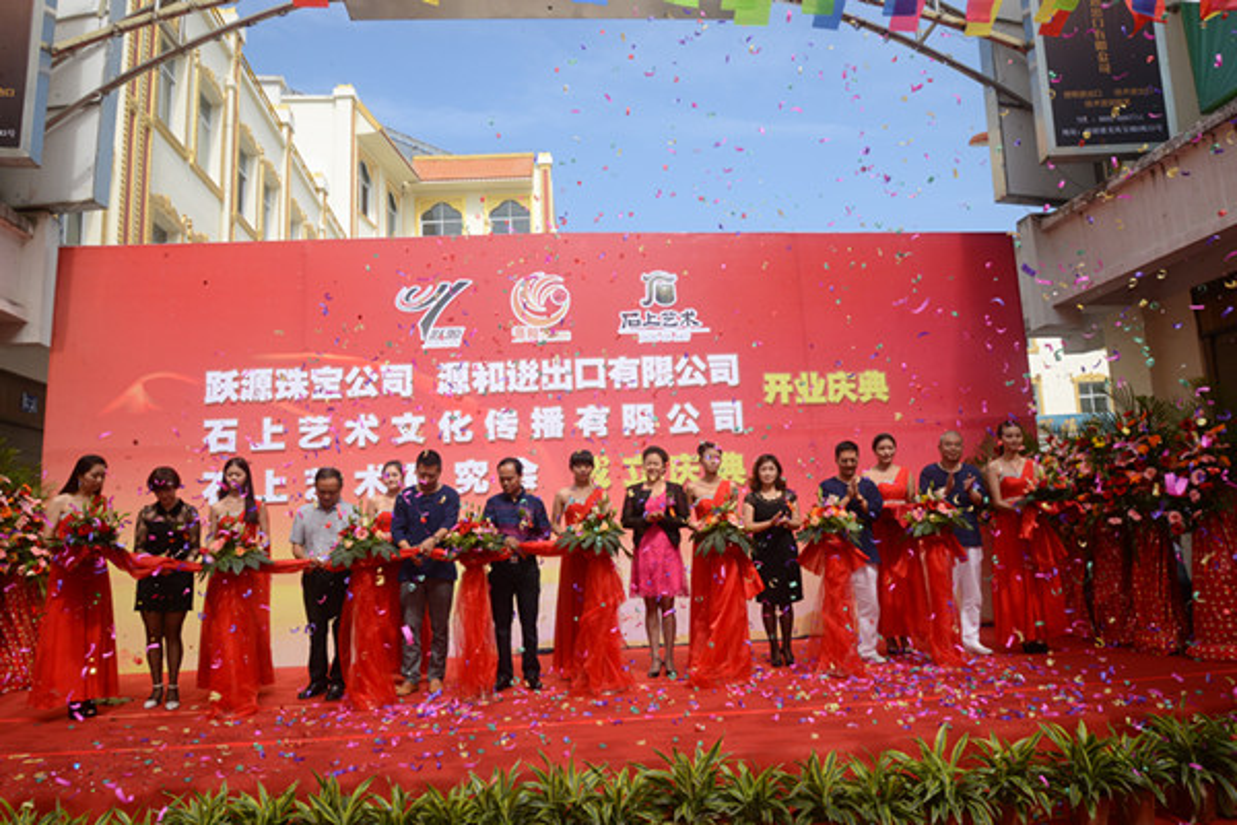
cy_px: 412
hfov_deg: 73.7
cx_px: 618
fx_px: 825
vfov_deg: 53.1
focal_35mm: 24
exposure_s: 1/200
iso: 800
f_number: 18
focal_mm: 24
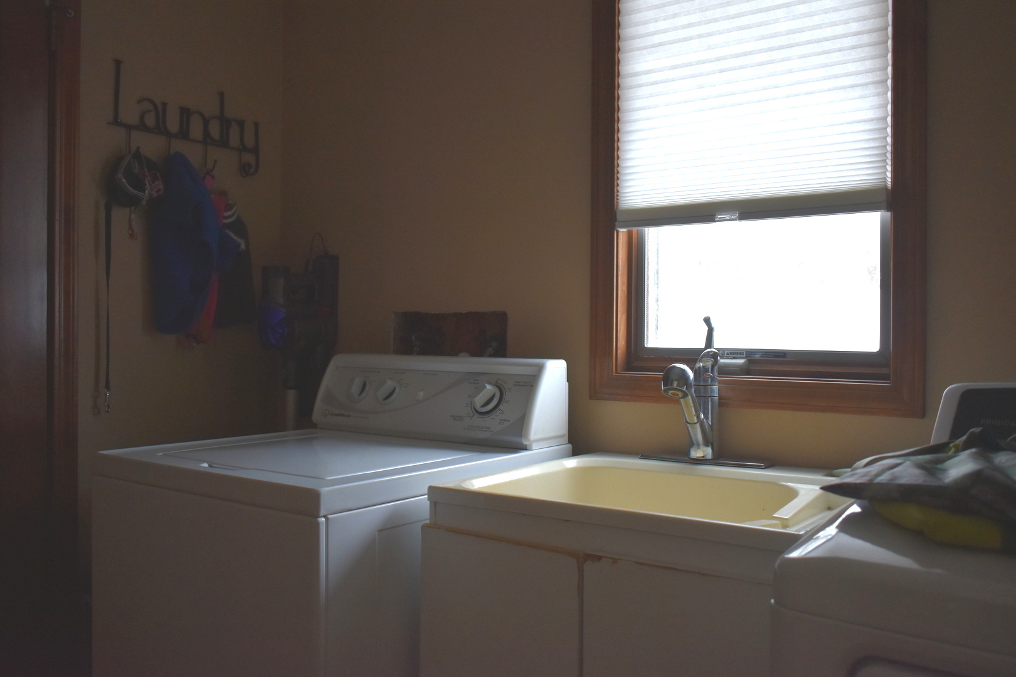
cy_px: 338
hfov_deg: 59.5
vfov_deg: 41.7
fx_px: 889
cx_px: 508
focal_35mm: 32
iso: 720
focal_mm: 21
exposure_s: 1/250
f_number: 3.8
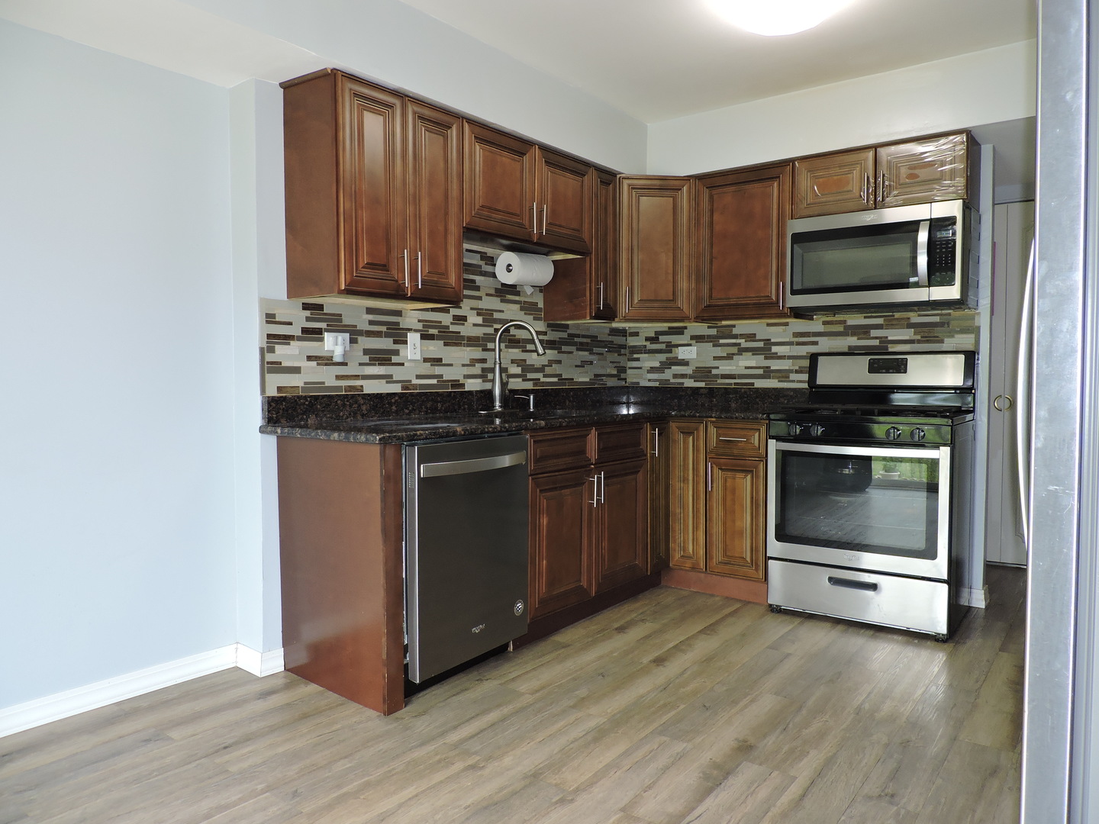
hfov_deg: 71.6
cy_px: 412
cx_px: 550
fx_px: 762
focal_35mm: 24
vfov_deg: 56.8
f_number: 3
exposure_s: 1/30
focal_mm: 4.3
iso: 200
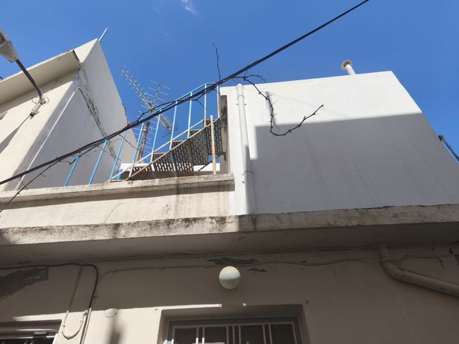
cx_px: 230
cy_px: 172
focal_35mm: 23
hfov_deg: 74.0
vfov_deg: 58.8
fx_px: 305
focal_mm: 5.35
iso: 80
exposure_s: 1/3413
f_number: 1.7
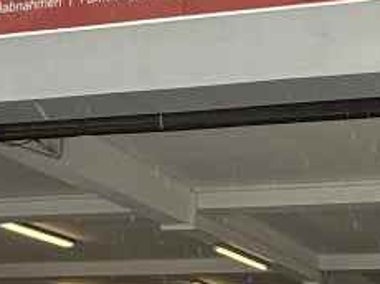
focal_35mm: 78
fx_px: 855
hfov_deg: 23.0
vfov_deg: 18.5
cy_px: 258
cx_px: 454
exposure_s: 1/106
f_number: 2.2
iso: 40
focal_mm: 2.22
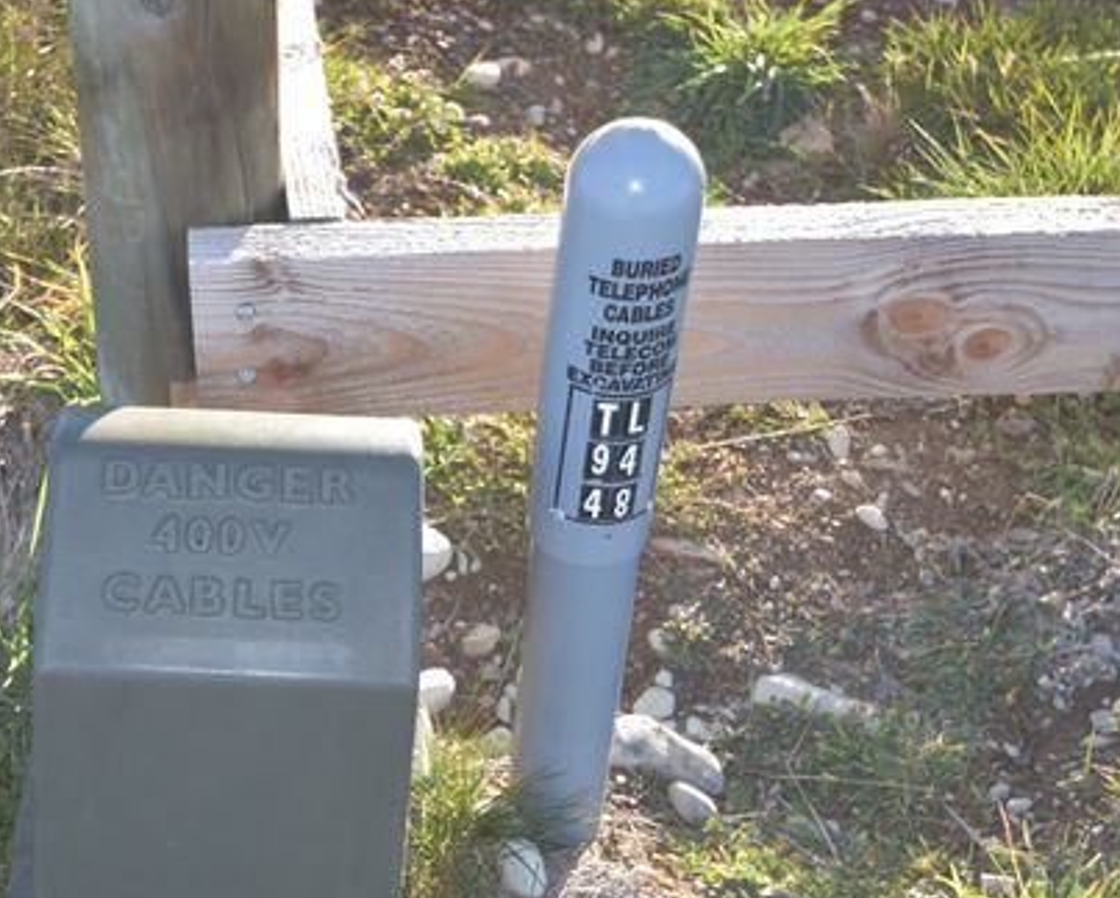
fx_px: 1957
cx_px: 167
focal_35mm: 59
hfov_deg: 30.8
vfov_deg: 25.6
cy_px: 642
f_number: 4.5
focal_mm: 22
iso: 180
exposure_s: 1/200
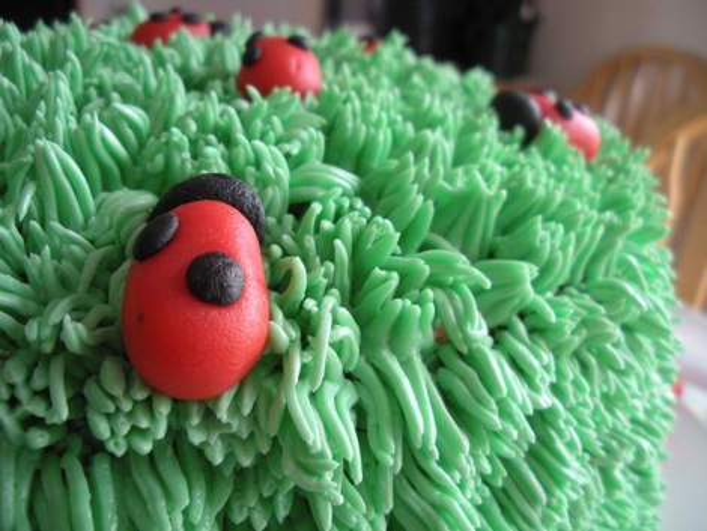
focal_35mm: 36
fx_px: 736
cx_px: 354
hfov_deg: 51.3
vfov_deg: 39.7
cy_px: 266
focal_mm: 6.3
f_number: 3.5
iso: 370
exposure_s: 1/60
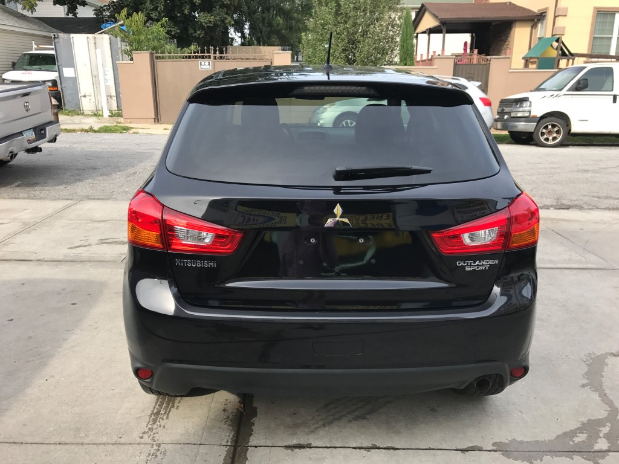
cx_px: 310
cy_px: 232
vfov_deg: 49.7
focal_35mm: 28
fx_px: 501
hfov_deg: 63.4
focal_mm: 3.99
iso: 20
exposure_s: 1/563
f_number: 1.8
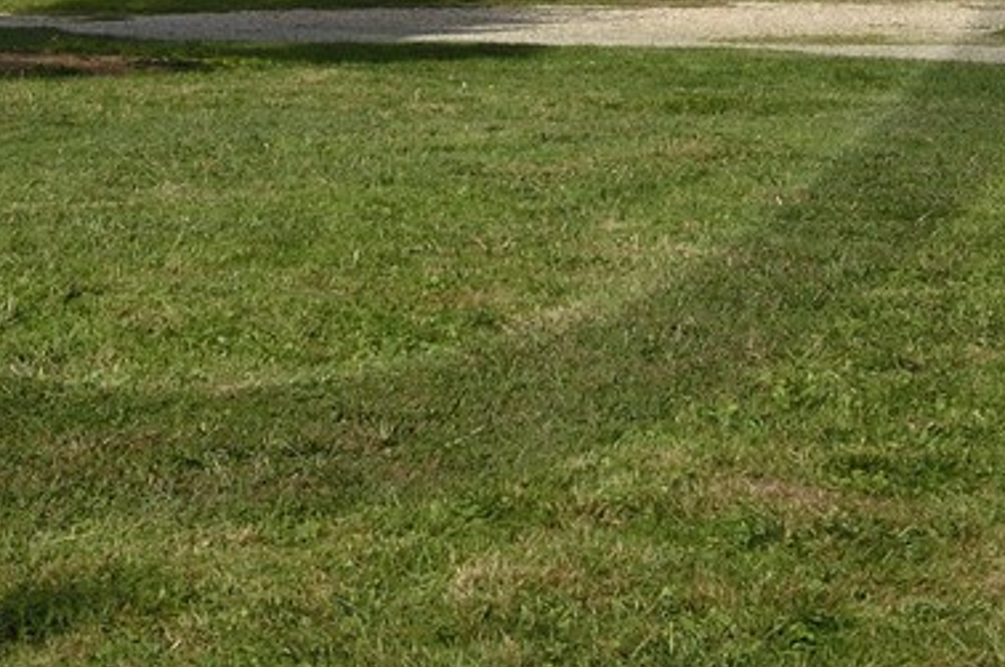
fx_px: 4015
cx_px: 186
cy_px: -585
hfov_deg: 14.2
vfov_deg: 9.0
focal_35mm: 144
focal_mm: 34
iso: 200
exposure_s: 1/250
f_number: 14
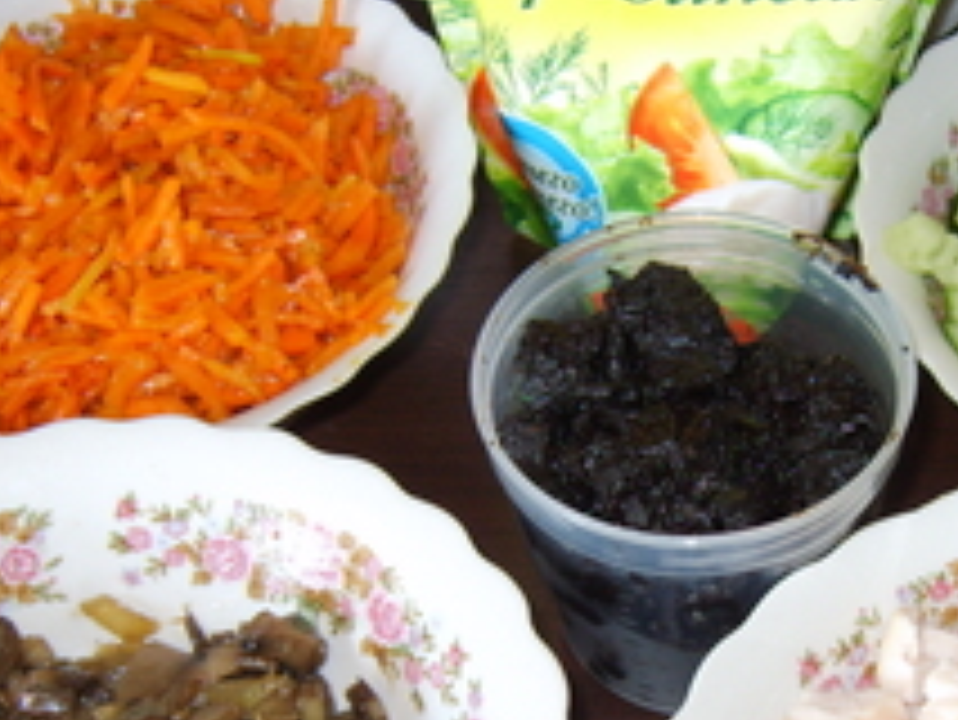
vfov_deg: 19.7
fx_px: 2049
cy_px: 594
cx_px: 679
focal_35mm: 74
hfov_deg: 26.1
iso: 100
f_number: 2.8
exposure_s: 1/30
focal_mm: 7.4
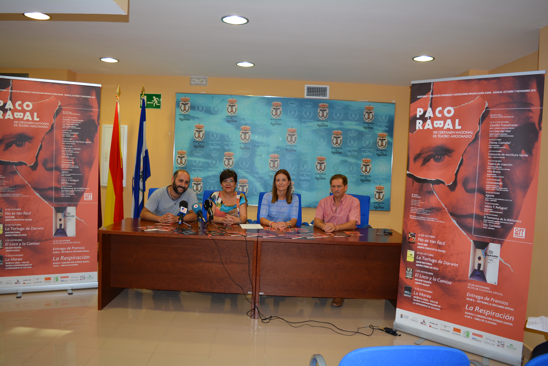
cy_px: 183
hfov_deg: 67.3
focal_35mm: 27
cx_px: 274
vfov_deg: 48.0
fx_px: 411
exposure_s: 1/60
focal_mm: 18
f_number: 3.5
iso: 500
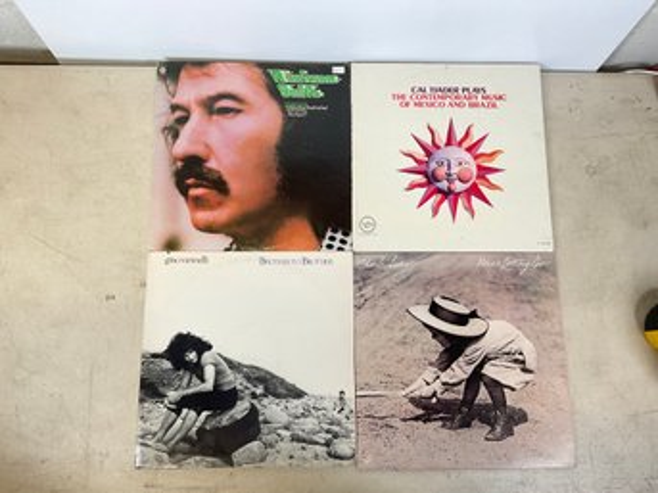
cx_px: 329
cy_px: 246
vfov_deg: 48.2
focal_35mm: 29
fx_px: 551
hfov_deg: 61.7
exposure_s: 1/121
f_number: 1.8
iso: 50
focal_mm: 3
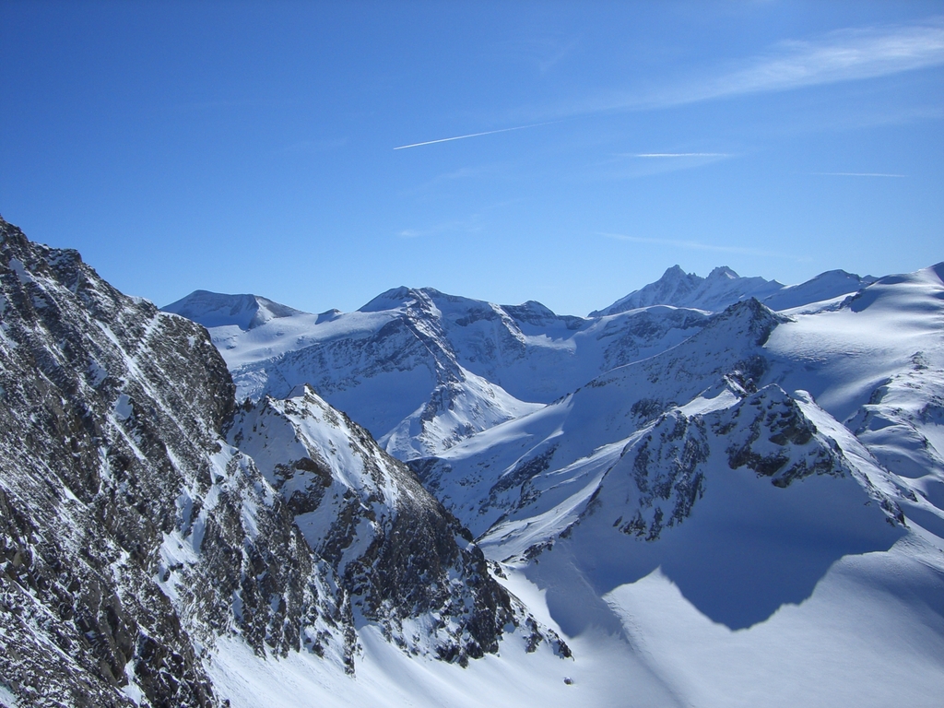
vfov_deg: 37.7
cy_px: 354
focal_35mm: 38
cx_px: 472
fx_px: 1036
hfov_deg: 49.0
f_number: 4.3
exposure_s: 1/2000
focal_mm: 6.2
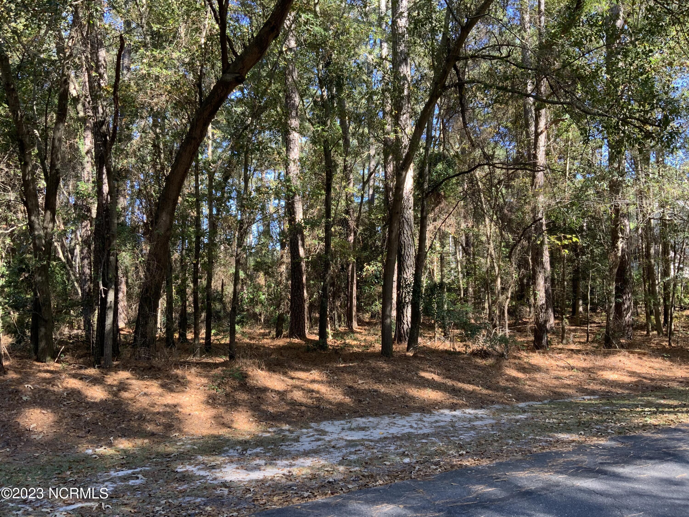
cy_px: 258
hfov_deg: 61.7
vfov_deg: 48.2
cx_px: 344
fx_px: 577
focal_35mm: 29
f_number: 1.8
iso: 32
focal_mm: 3
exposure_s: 1/122
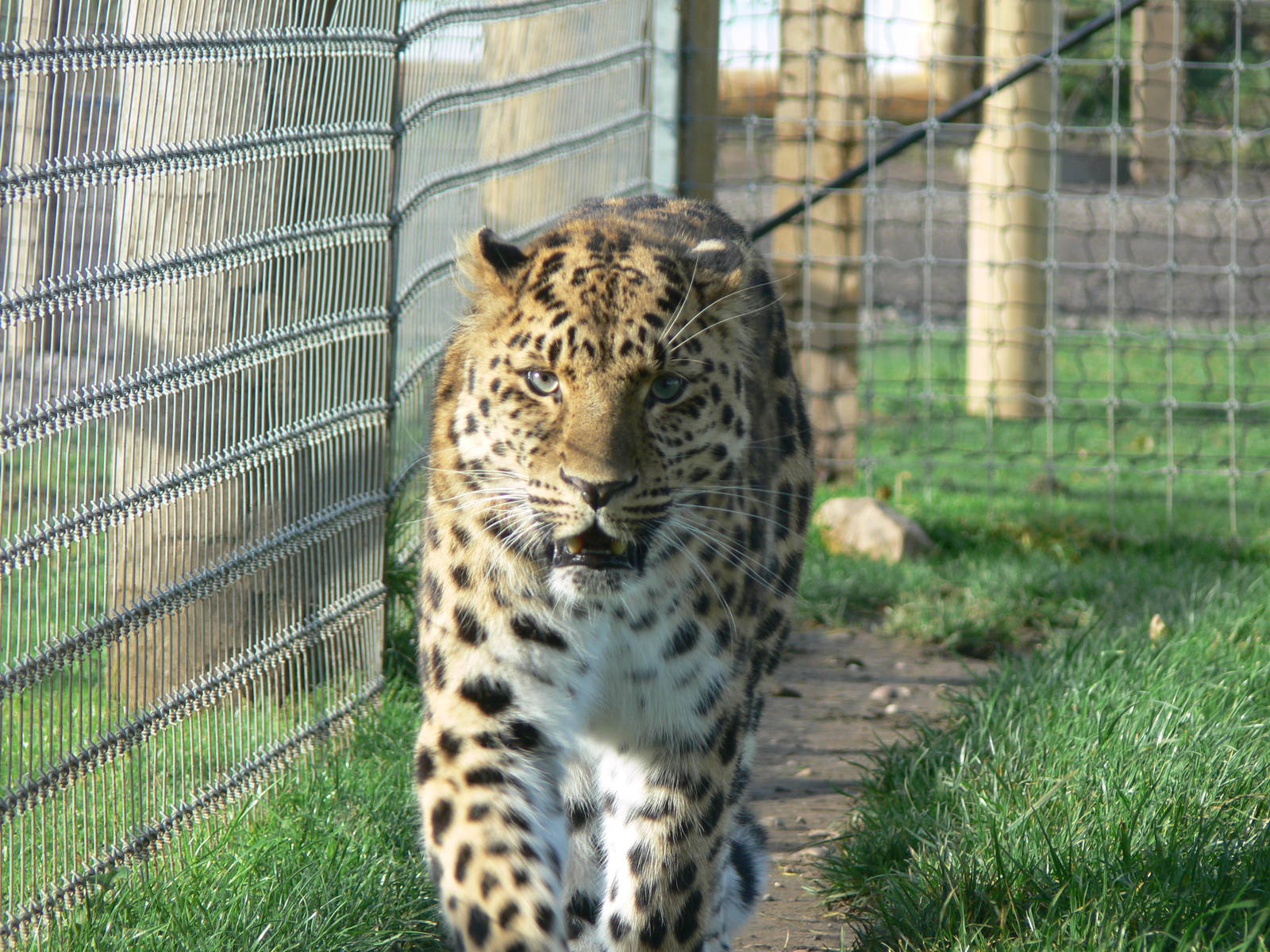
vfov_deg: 3.5
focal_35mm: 420
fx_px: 15409
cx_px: 635
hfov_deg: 4.7
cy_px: 476
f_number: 5
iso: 80
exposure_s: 1/100
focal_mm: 88.8
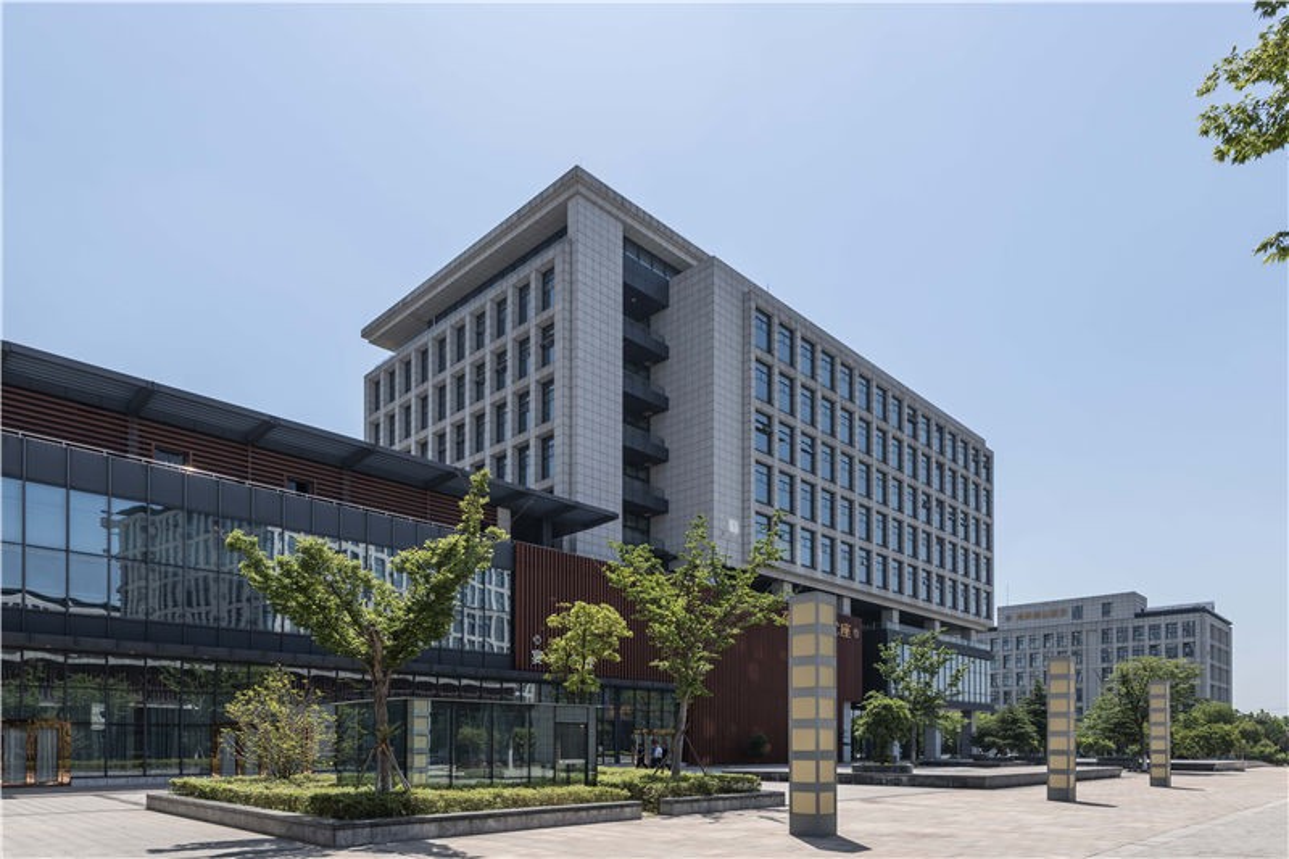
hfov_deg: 93.3
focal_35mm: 17
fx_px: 609
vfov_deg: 70.4
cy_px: 430
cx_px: 644
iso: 100
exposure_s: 1/500
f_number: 8
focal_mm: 17
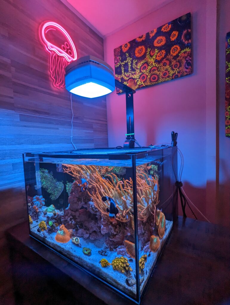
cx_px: 115
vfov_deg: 94.4
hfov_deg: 78.2
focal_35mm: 16
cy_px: 152
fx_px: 141
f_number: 2.2
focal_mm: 2.35
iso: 122
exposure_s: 1/40
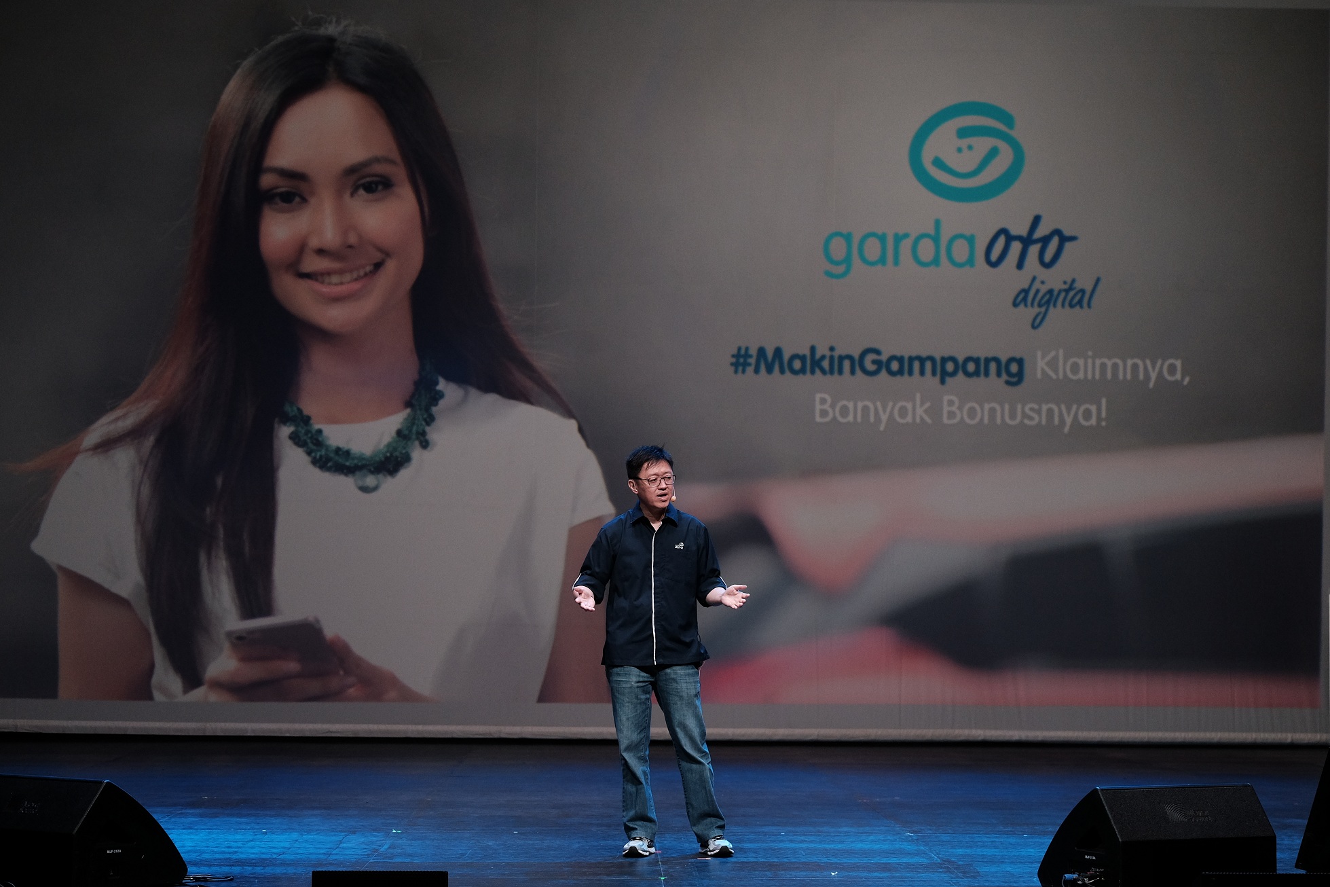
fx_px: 2771
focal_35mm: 75
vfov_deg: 18.2
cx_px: 665
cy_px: 444
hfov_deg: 27.0
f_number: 2.8
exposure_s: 1/125
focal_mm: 50
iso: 1000
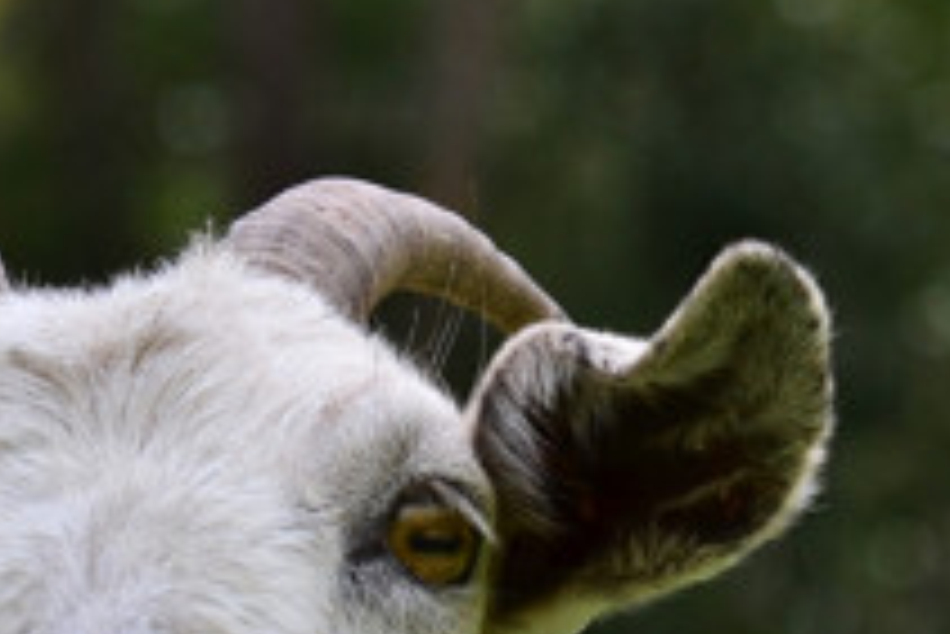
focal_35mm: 445
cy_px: 848
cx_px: 534
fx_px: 11751
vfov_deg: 3.1
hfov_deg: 4.6
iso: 400
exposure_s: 1/640
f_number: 9
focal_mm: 100
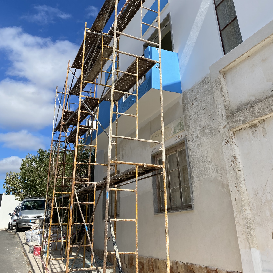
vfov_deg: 51.8
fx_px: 277
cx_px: 137
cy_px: 96
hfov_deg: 52.5
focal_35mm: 31
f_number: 1.8
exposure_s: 1/3610
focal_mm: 4.25
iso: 32
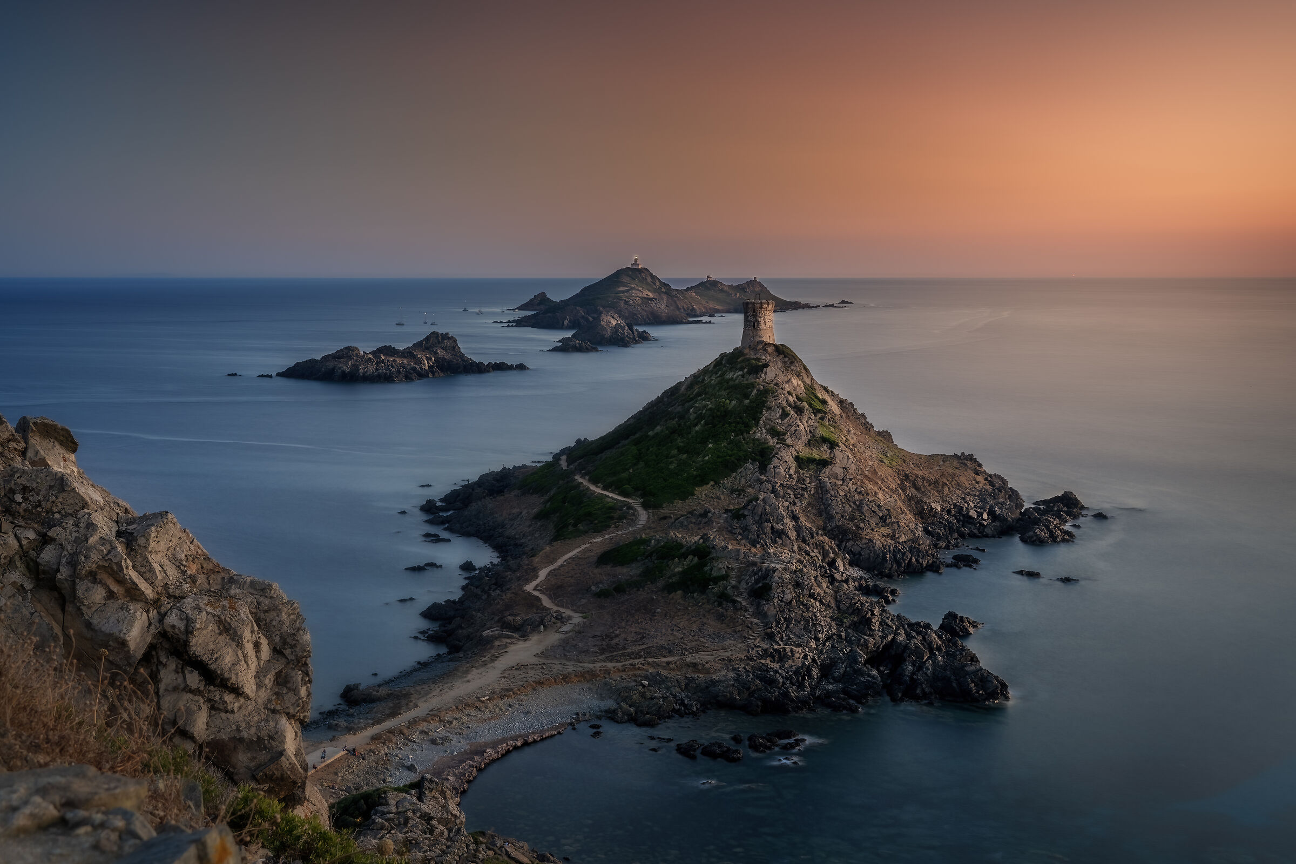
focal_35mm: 40
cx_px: 648
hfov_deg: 48.5
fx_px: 1440
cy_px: 432
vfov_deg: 33.4
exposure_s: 4
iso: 100
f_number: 10
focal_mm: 40
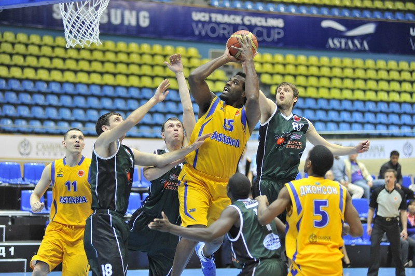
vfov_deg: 10.9
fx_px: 1440
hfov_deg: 16.4
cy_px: 138
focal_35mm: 125
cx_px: 208
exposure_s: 1/640
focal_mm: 125
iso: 2000
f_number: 2.8
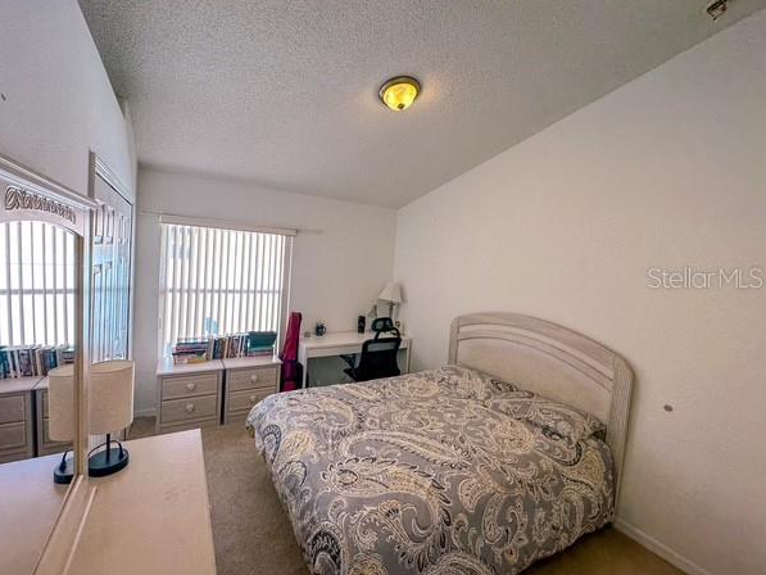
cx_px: 358
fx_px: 332
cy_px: 277
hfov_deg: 98.0
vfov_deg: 81.7
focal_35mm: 15
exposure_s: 1/120
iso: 40
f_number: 2.2
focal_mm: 2.22
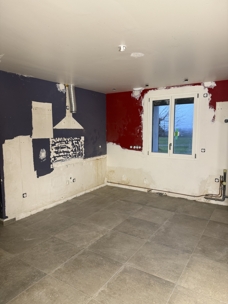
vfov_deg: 71.6
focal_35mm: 24
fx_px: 211
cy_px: 152
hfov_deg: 56.8
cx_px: 114
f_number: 1.78
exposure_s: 1/121
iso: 160
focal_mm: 6.76
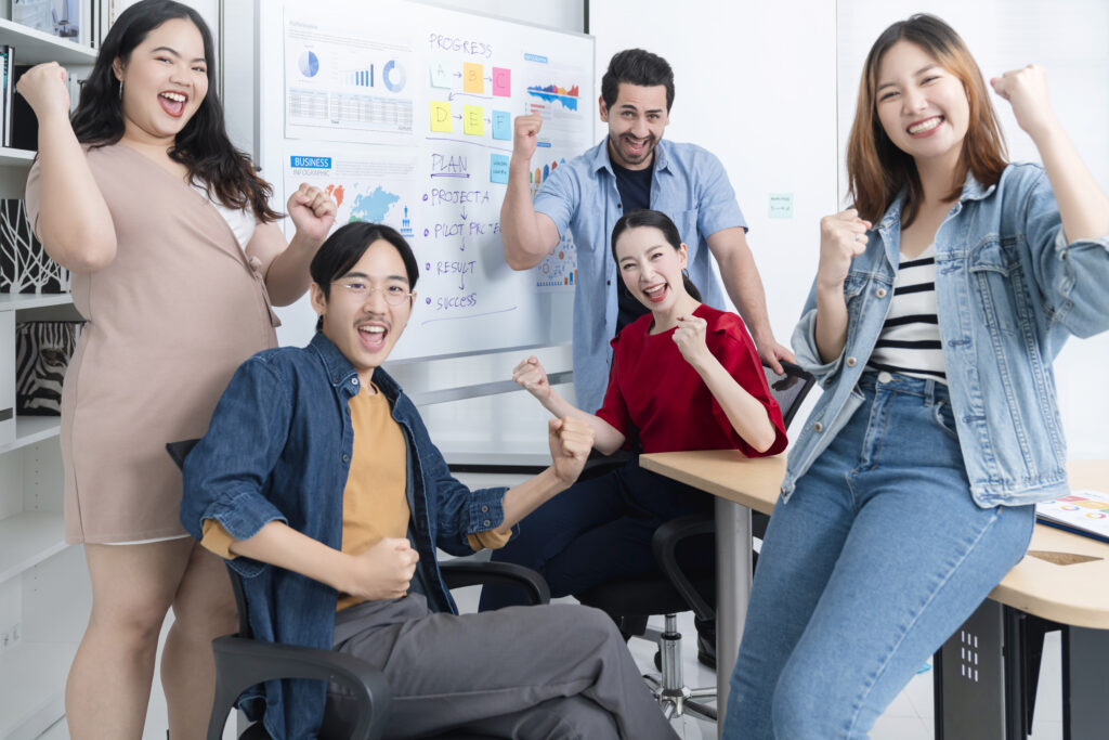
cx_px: 554
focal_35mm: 38
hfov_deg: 50.7
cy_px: 370
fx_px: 1171
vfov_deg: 35.1
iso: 500
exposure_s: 1/200
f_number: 3.5
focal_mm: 38
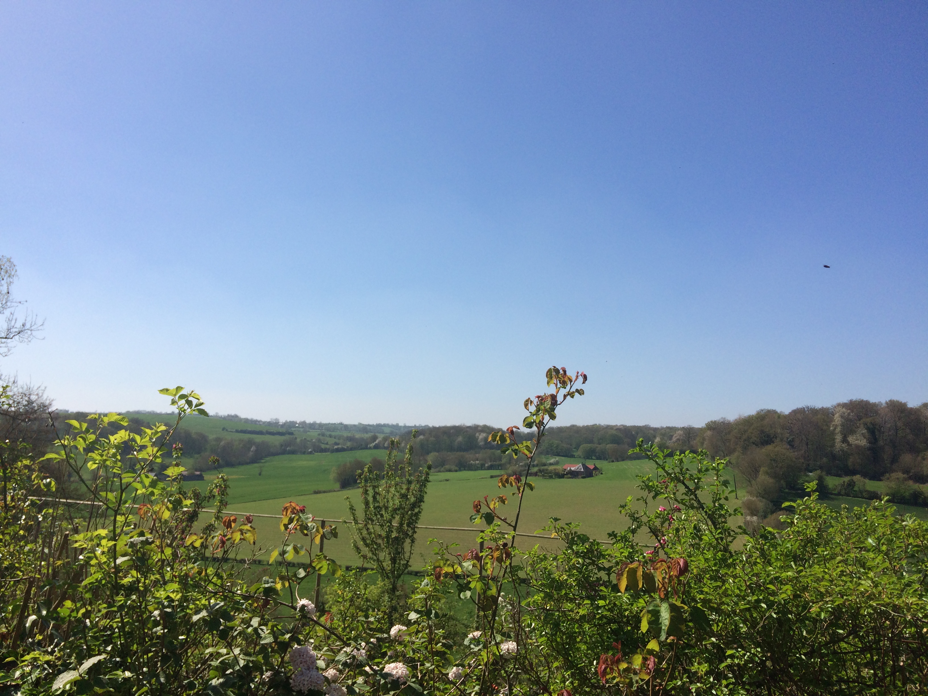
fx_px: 777
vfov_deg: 48.2
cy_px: 348
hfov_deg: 61.7
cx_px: 464
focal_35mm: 29
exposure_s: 1/3165
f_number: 2.2
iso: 32
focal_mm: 4.15
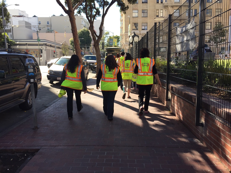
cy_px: 86
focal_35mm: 29
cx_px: 116
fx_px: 194
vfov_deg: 48.2
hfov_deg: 61.7
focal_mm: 4.15
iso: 32
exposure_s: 1/581
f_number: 2.2
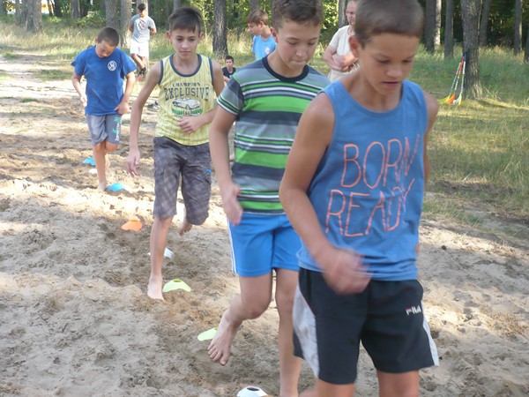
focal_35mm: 66
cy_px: 198
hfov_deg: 29.4
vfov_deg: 22.3
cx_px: 264
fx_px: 1009
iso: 200
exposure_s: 1/125
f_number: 3.9
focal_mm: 10.9
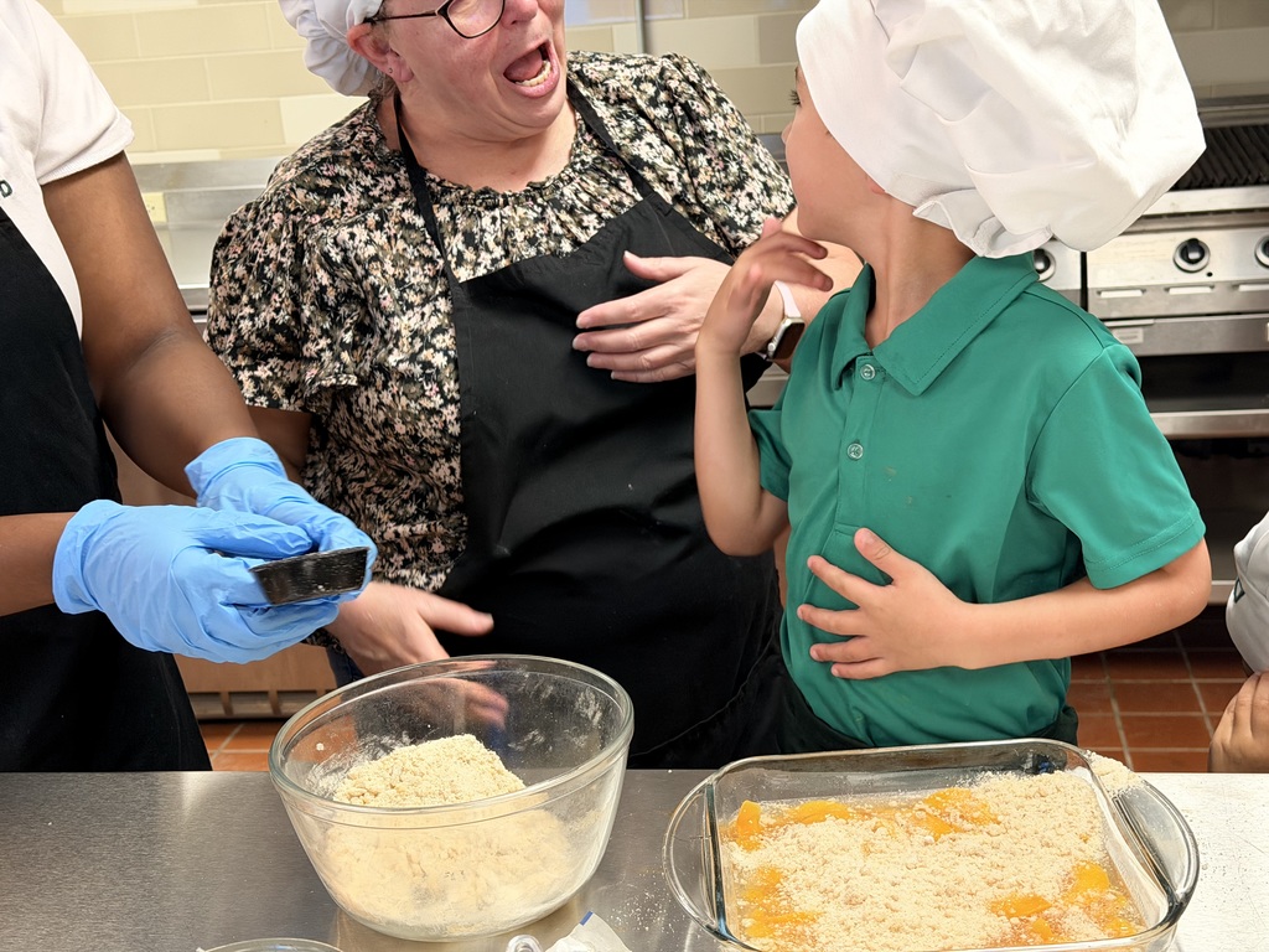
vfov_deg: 30.3
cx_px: 634
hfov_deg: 39.7
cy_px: 476
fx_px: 1760
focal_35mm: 48
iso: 125
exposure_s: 1/60
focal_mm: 6.76
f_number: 1.78
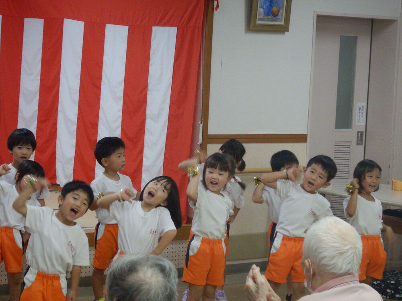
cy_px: 150
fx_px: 1173
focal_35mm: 101
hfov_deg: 19.4
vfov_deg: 14.6
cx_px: 201
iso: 200
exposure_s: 1/6
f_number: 4.8
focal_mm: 18.1
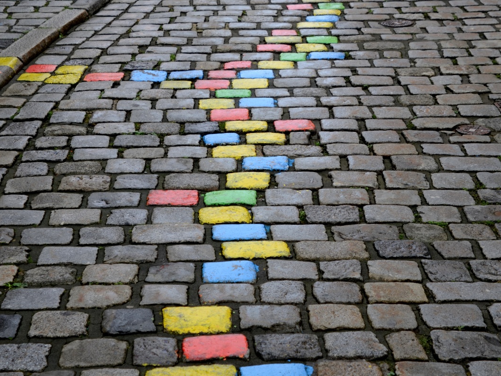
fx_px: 1202
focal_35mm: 83
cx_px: 250
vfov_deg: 17.8
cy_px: 189
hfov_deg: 23.6
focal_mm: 38
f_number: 6.3
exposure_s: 1/160
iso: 100
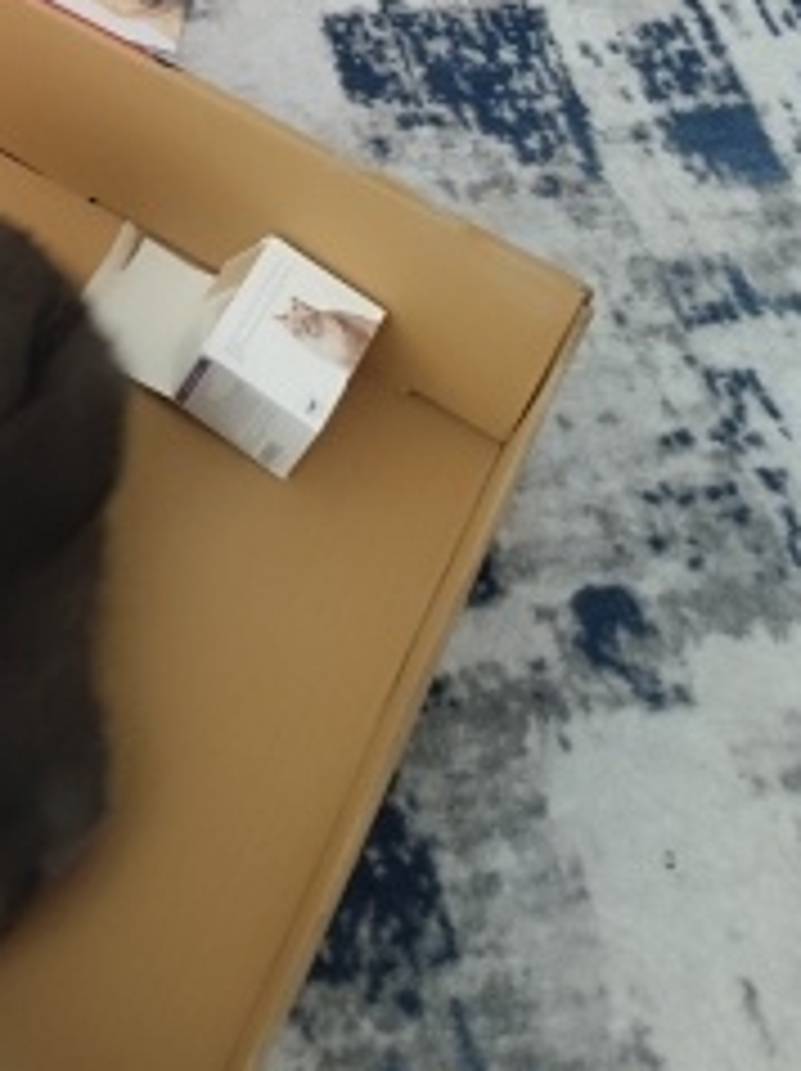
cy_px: -252
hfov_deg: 22.9
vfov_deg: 28.4
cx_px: -189
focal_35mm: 58
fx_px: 1793
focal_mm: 6.14
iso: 2000
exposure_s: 1/20
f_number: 1.65
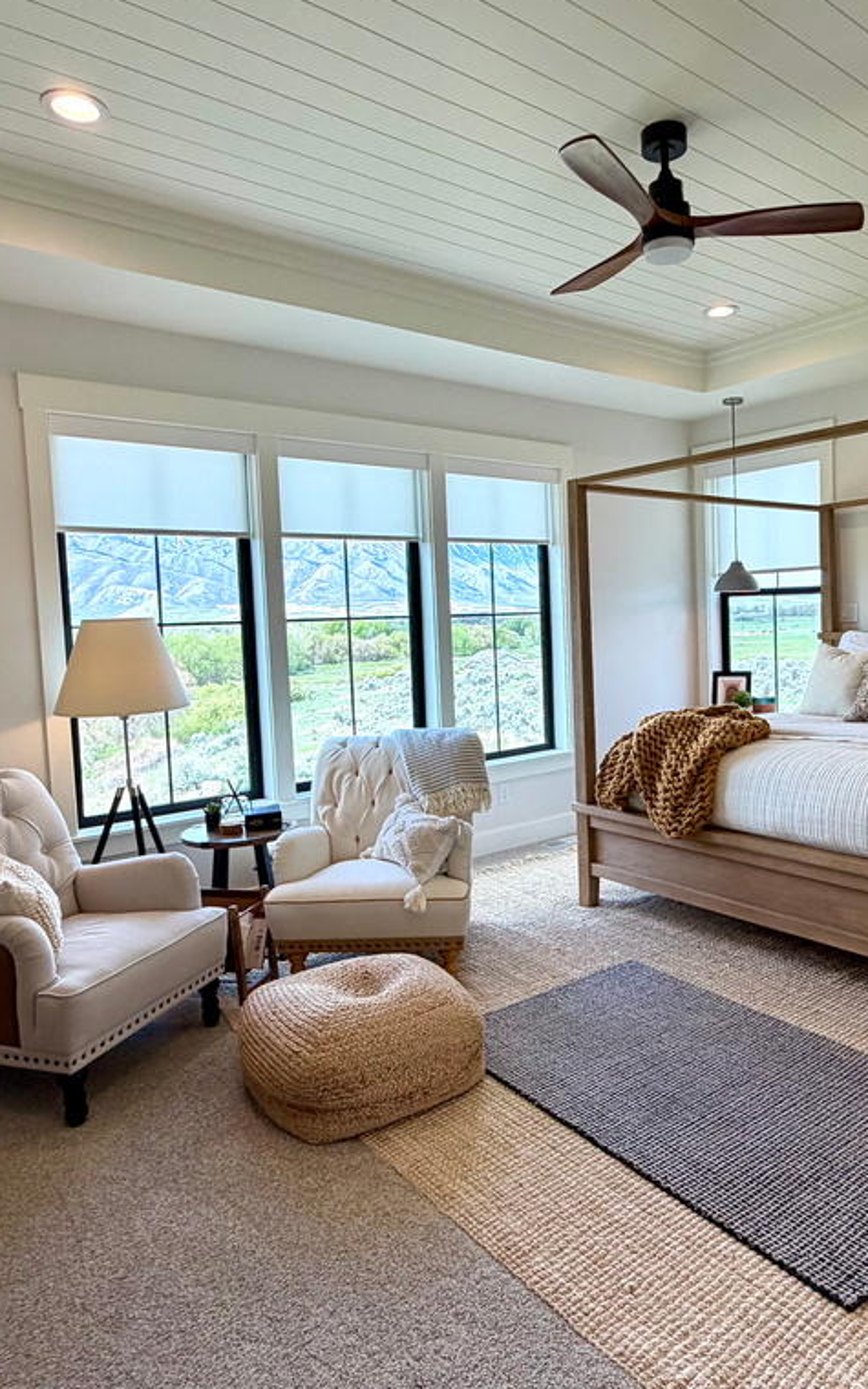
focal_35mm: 20
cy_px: 689
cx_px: 565
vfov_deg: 85.1
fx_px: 757
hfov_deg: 58.6
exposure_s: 1/120
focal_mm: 2.22
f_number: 2.2
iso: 50
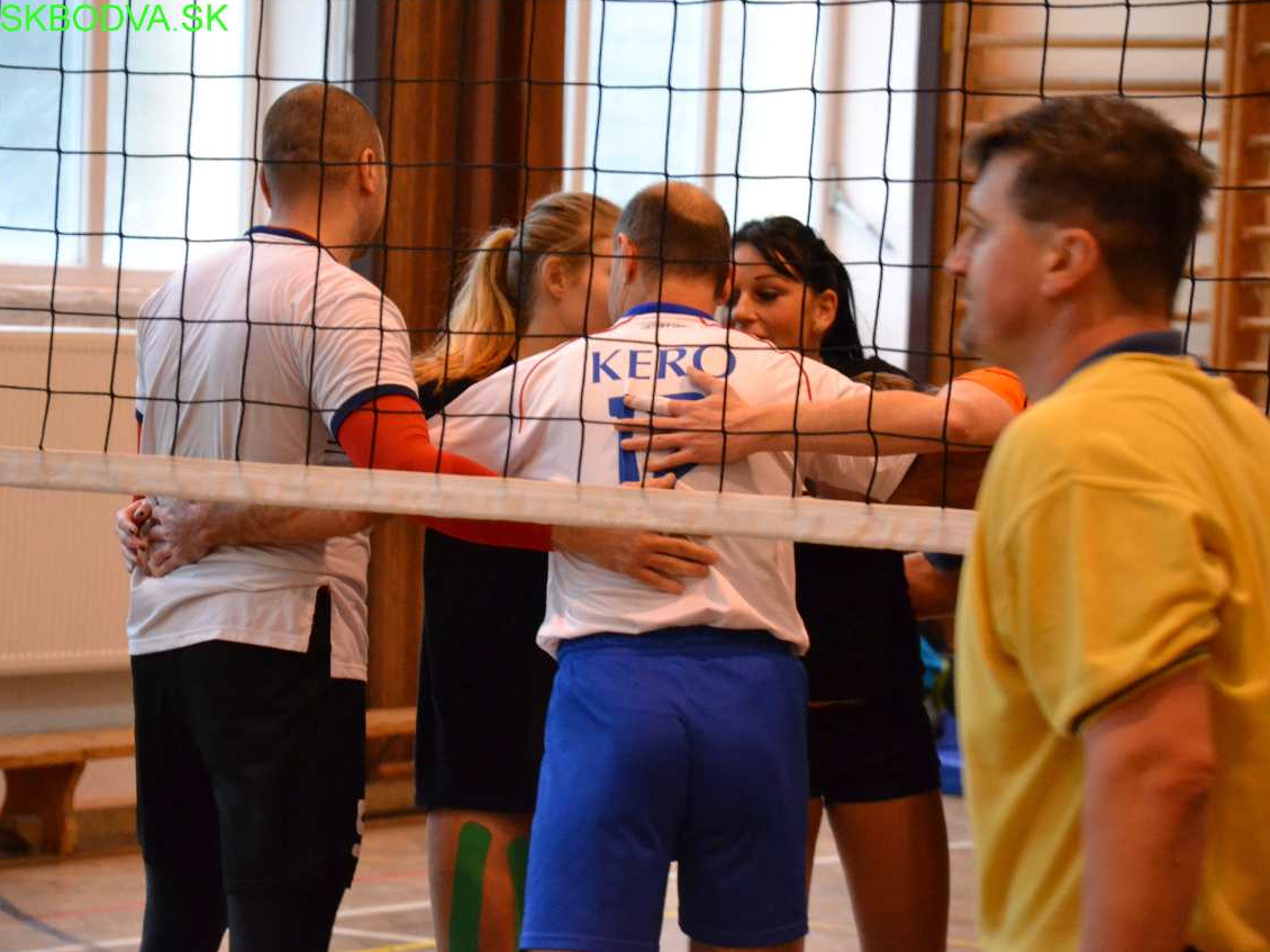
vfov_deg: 8.7
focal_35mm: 172
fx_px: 6292
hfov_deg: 11.5
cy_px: 475
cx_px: 605
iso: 3200
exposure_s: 1/160
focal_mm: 105
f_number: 5.6
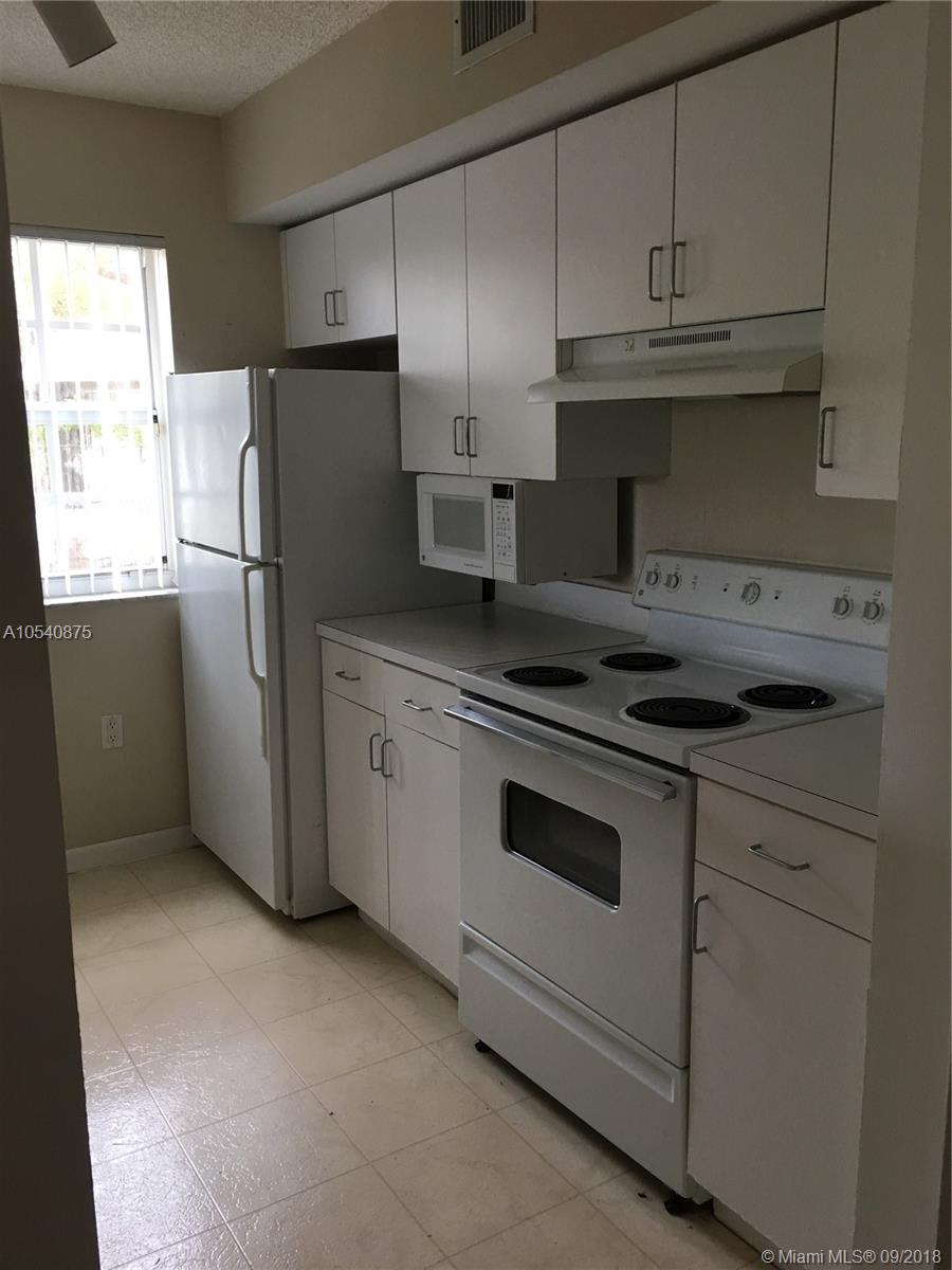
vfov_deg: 61.7
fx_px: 1063
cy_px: 635
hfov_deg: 48.2
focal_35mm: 29
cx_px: 476
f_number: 2.2
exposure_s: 1/30
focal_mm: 4.15
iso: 32
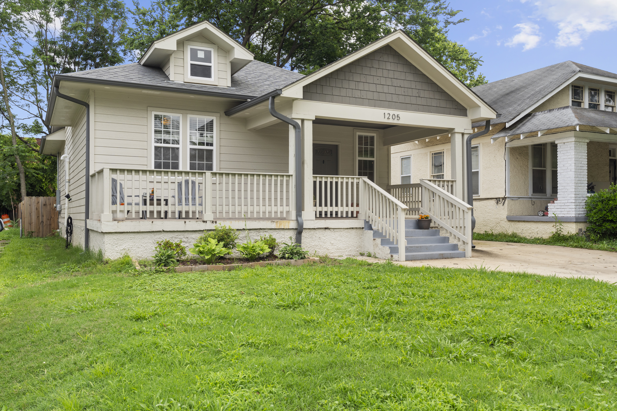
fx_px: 548
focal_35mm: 32
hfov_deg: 58.7
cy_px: 206
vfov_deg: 41.1
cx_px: 308
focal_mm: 32
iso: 200
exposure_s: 1/50
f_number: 9
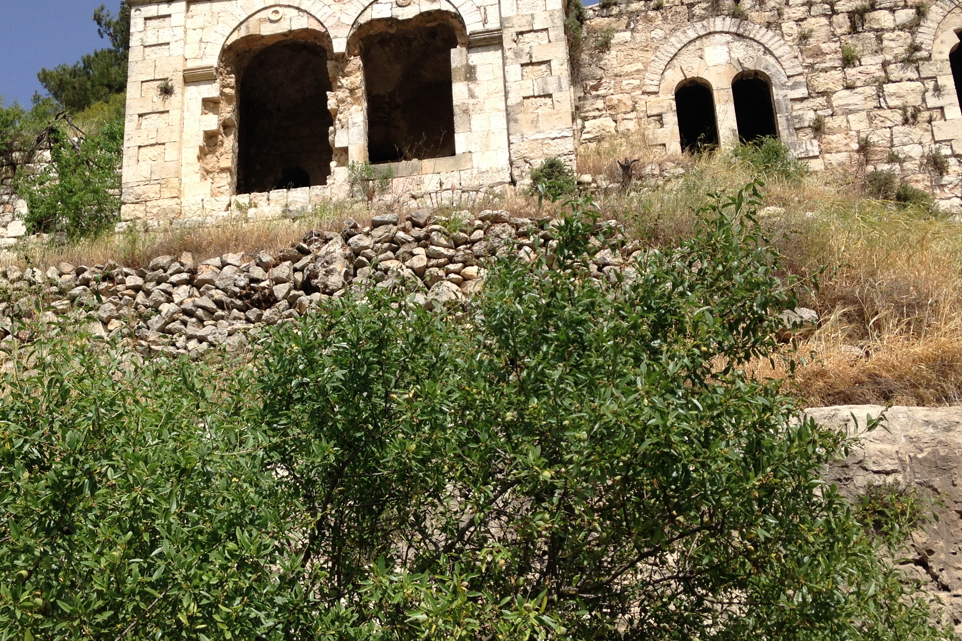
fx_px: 1229
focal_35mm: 46
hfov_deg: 42.5
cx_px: 382
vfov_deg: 29.2
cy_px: 345
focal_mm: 4.12
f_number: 2.4
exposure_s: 1/1808
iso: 50
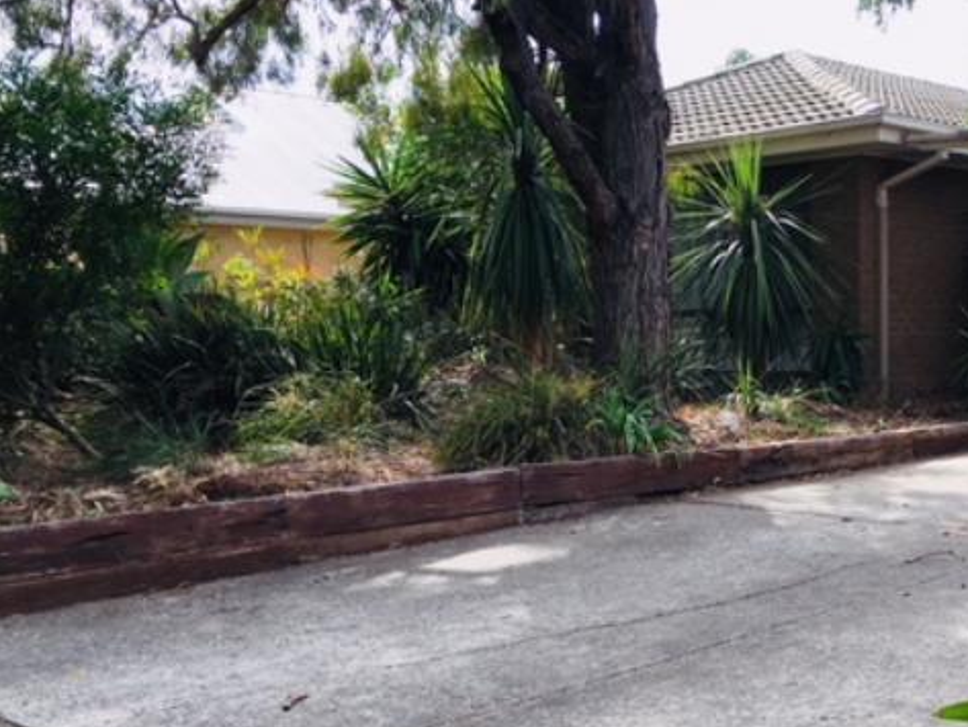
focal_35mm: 49
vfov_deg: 29.2
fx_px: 1371
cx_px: 716
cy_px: 543
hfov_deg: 38.0
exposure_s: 1/582
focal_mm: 4.15
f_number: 2.2
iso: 25
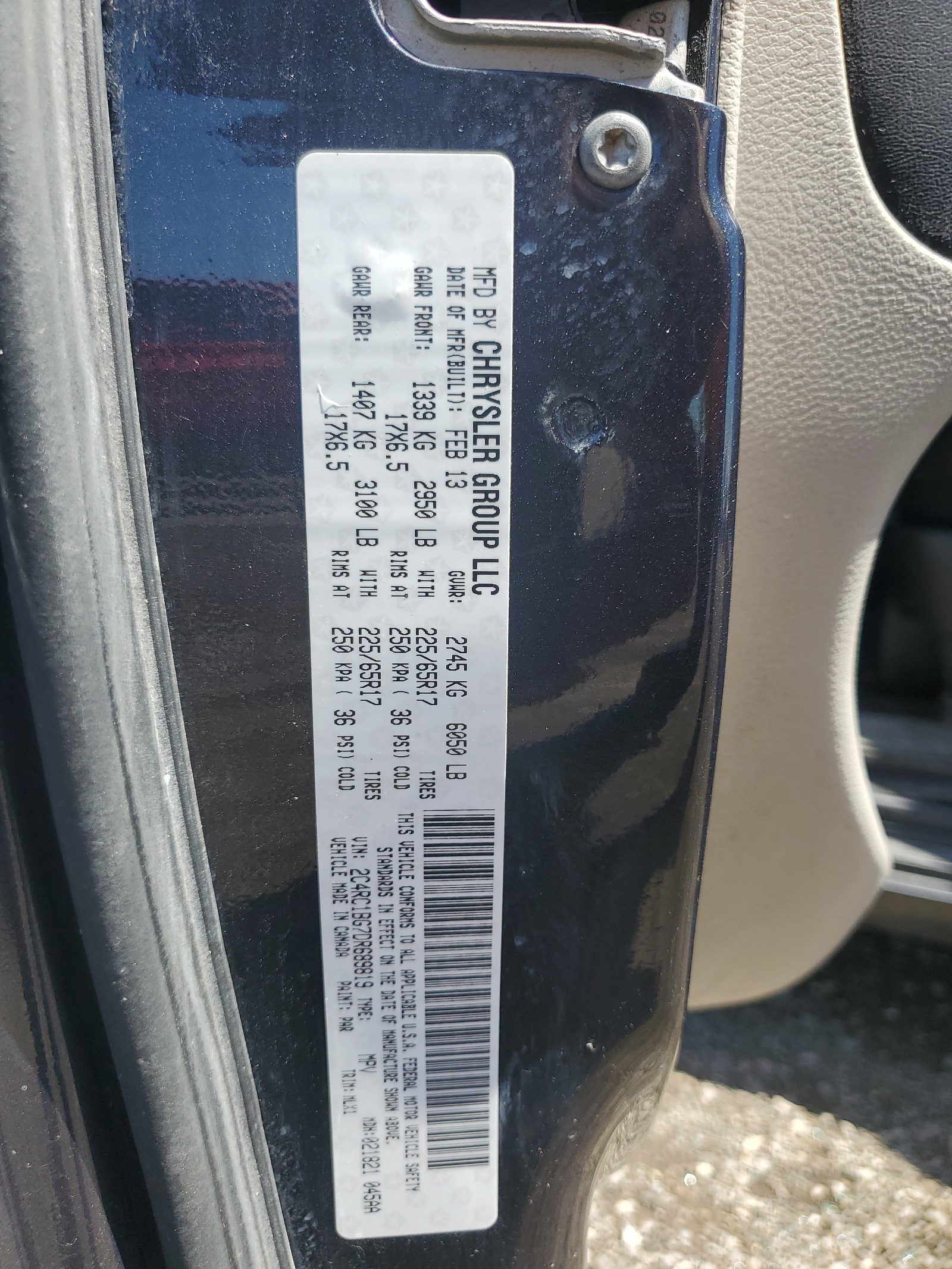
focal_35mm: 26
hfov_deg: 53.1
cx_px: 476
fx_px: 953
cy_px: 634
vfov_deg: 67.3
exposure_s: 1/1000
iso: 50
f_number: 1.5
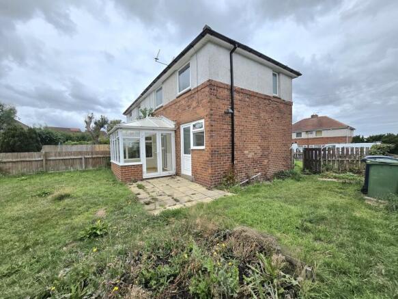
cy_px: 150
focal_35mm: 13
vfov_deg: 89.9
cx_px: 199
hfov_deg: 106.2
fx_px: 149
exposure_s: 1/1667
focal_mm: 2.2
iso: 50
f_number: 2.2
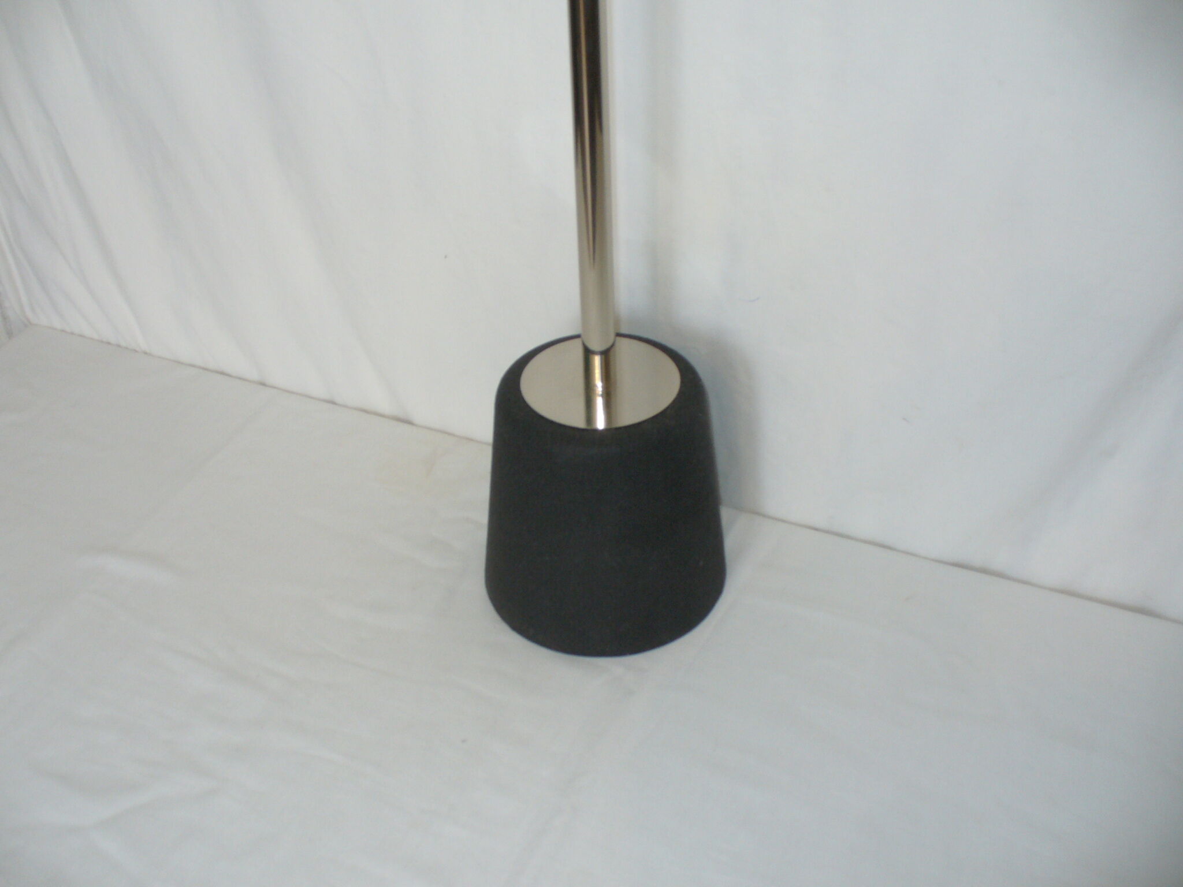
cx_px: 592
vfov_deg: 38.7
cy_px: 444
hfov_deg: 50.1
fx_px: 1264
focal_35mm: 37
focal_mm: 6.1
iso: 100
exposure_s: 1/10
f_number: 2.8
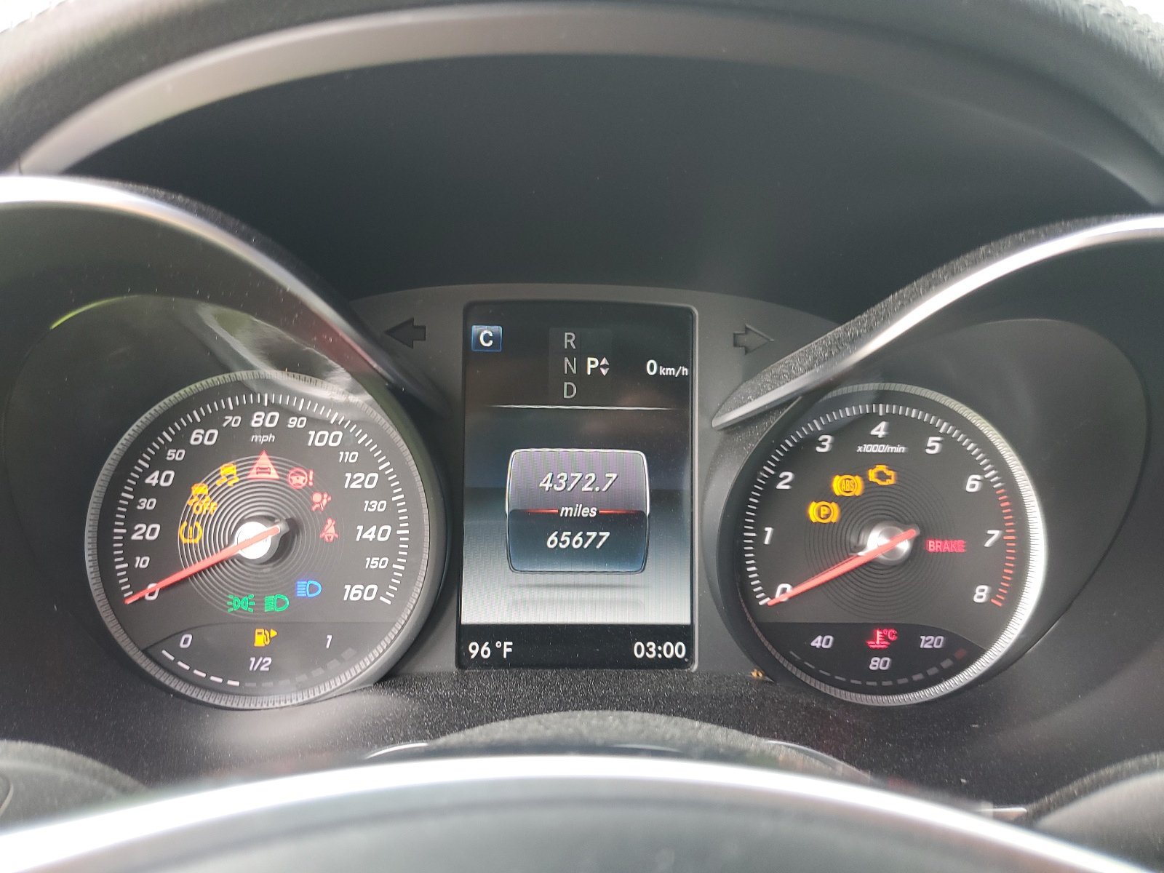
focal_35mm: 26
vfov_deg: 53.1
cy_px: 436
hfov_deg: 67.3
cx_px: 582
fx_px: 874
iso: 61
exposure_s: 1/60.2
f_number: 1.5
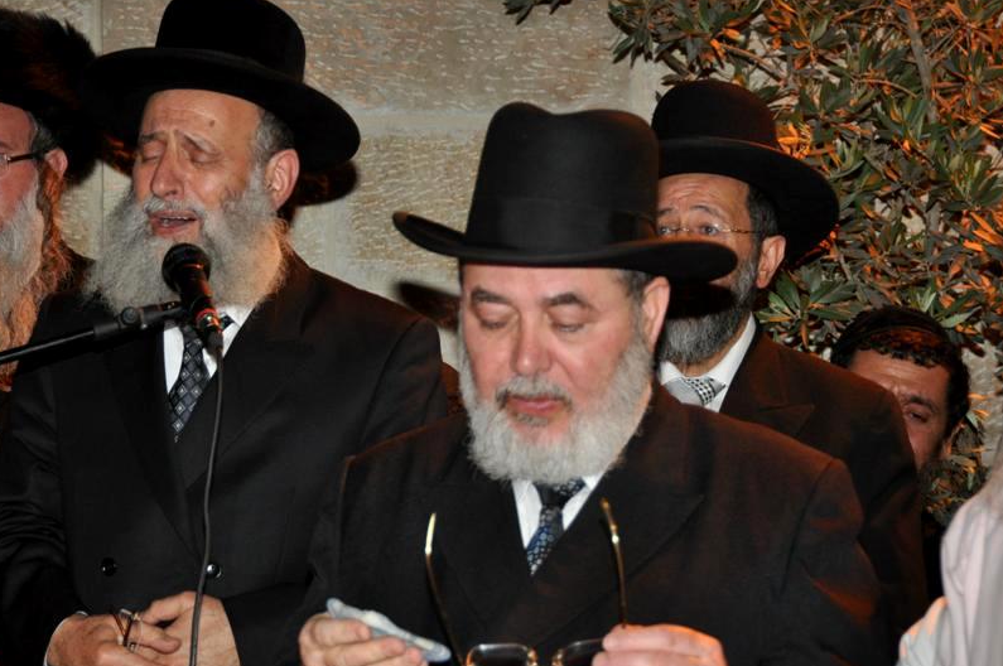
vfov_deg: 10.9
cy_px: 256
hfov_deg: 16.3
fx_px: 3496
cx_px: 386
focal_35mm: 126
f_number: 5
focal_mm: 65
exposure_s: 1/60
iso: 800
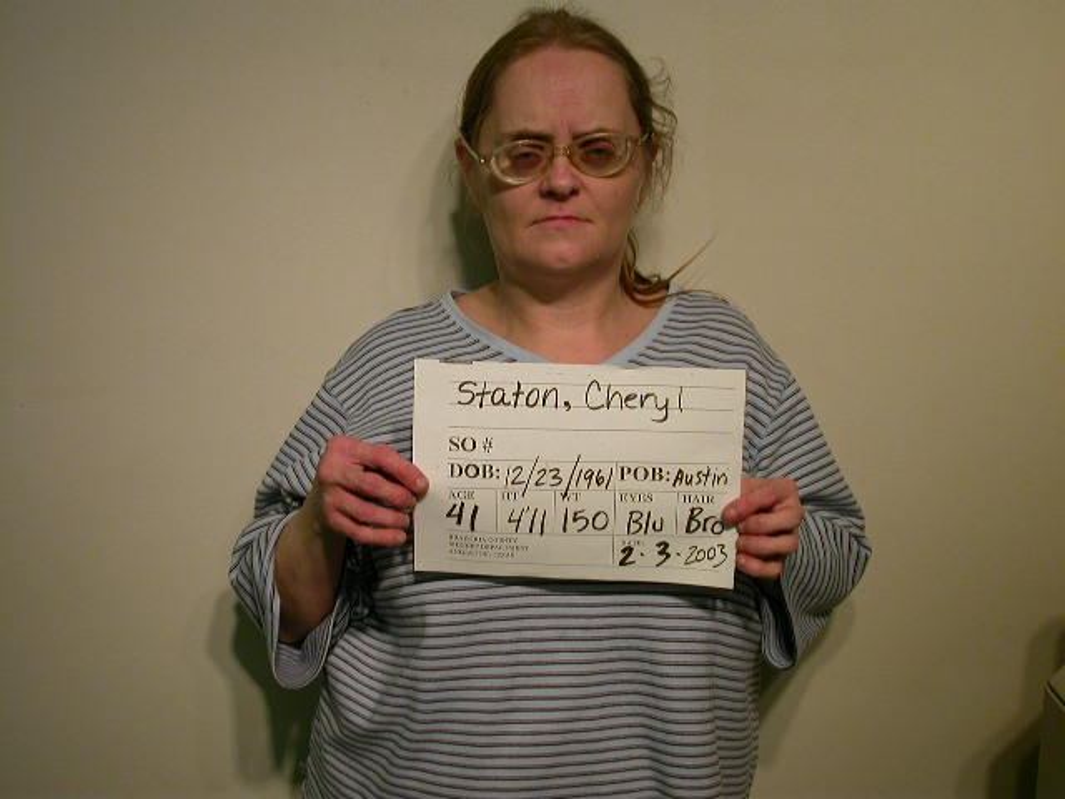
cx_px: 532
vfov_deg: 28.6
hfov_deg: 37.5
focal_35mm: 51
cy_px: 400
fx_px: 1569
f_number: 2.9
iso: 100
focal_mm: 10.6
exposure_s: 1/62.4
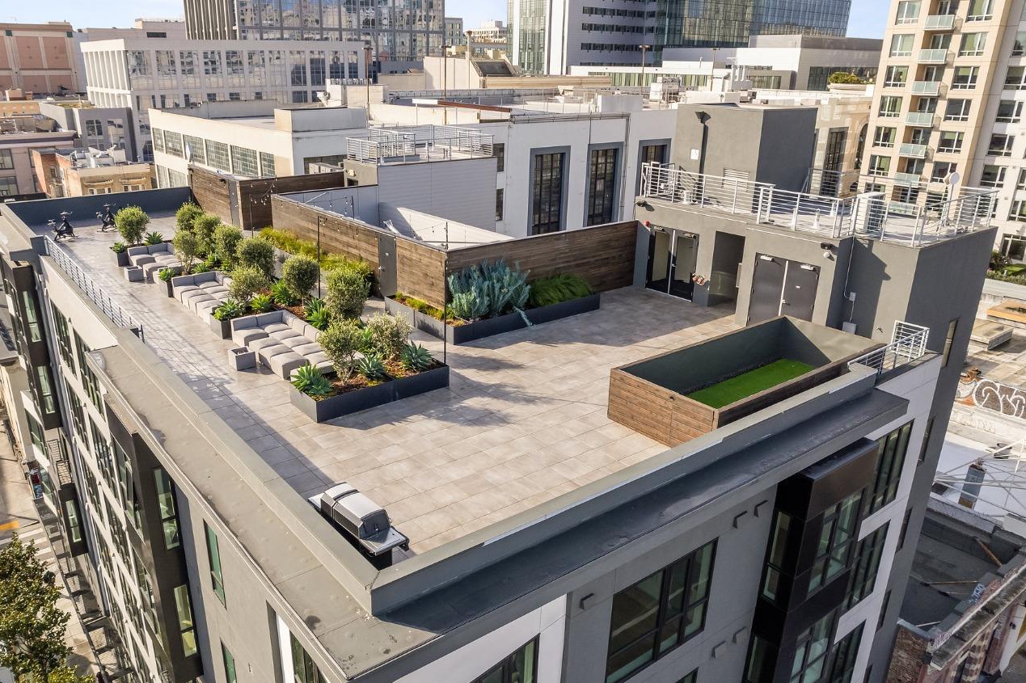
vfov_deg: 49.5
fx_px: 741
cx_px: 457
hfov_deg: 69.2
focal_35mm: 26
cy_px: 352
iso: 200
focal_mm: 8.38
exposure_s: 1/320
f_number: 2.8
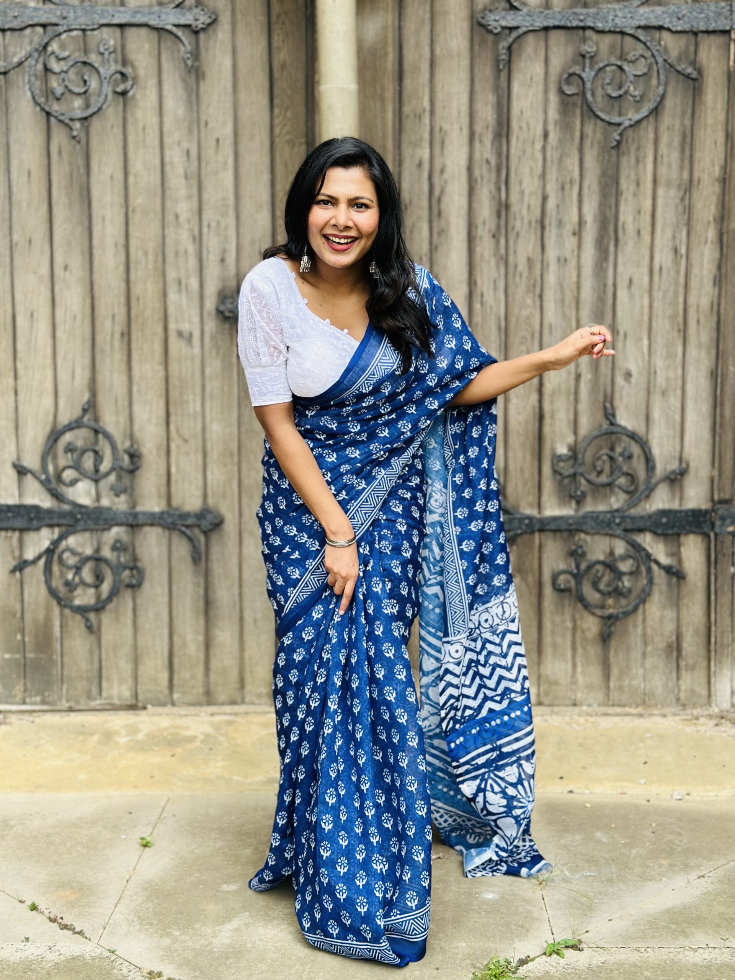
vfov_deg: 39.7
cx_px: 368
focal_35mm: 48
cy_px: 490
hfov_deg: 30.3
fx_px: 1359
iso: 80
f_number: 1.78
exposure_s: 1/587
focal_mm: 6.86
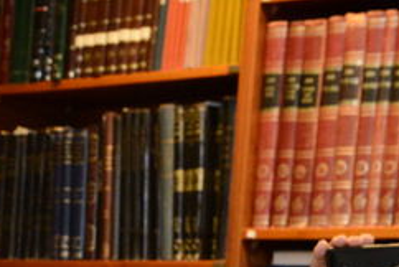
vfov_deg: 7.1
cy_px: 549
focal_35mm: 186
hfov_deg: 10.5
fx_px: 2064
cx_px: -262
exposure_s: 1/80
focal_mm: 44
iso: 3200
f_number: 5.6
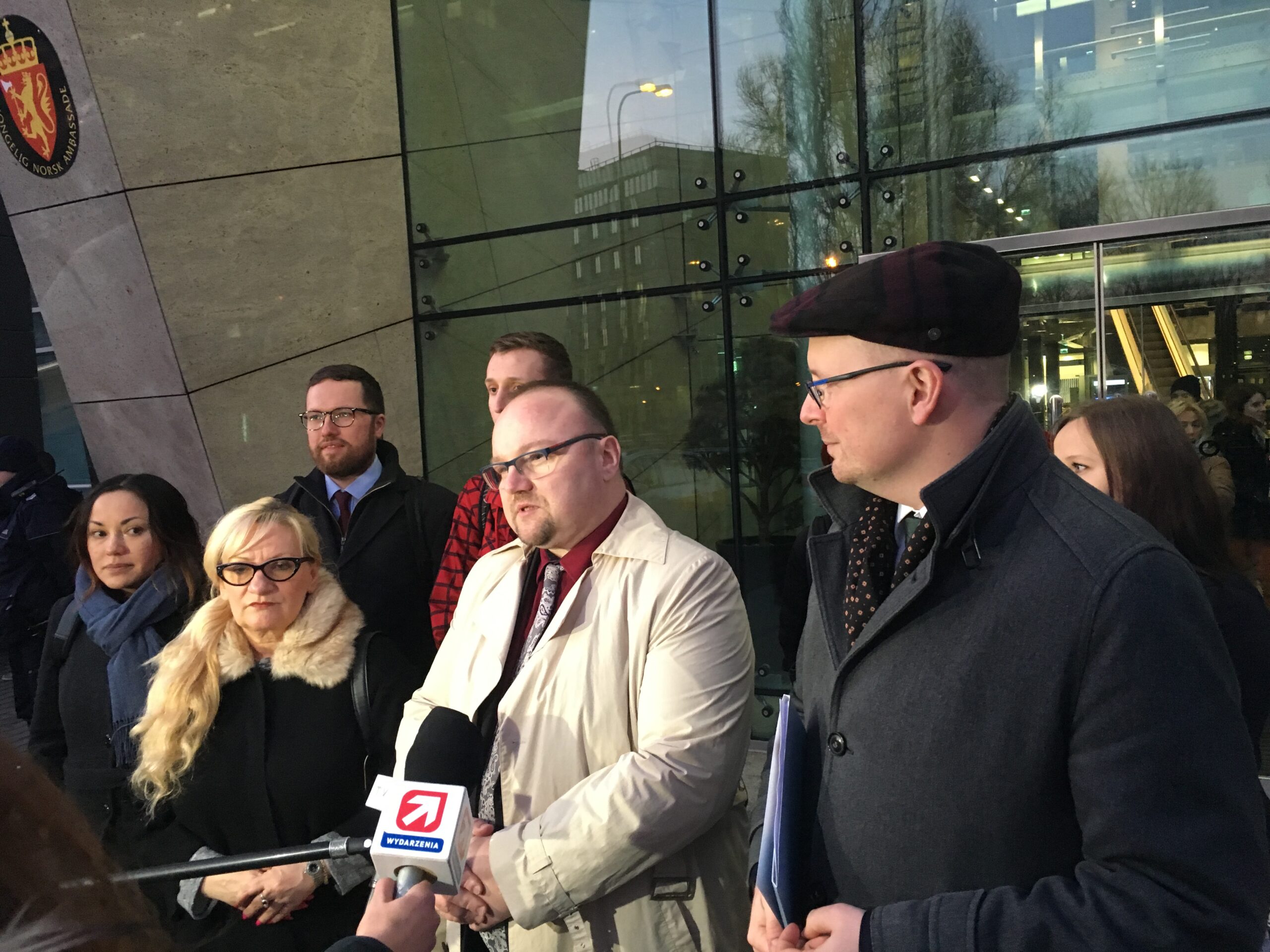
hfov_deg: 61.7
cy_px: 476
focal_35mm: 29
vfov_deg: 48.2
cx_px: 635
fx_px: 1064
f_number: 2.2
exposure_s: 1/25
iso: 200
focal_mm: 4.15
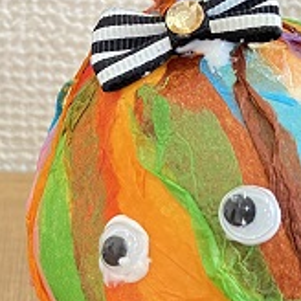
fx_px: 826
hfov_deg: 20.4
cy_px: 189
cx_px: 62
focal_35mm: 84
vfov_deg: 20.6
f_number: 1.8
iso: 500
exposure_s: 1/52
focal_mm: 4.25
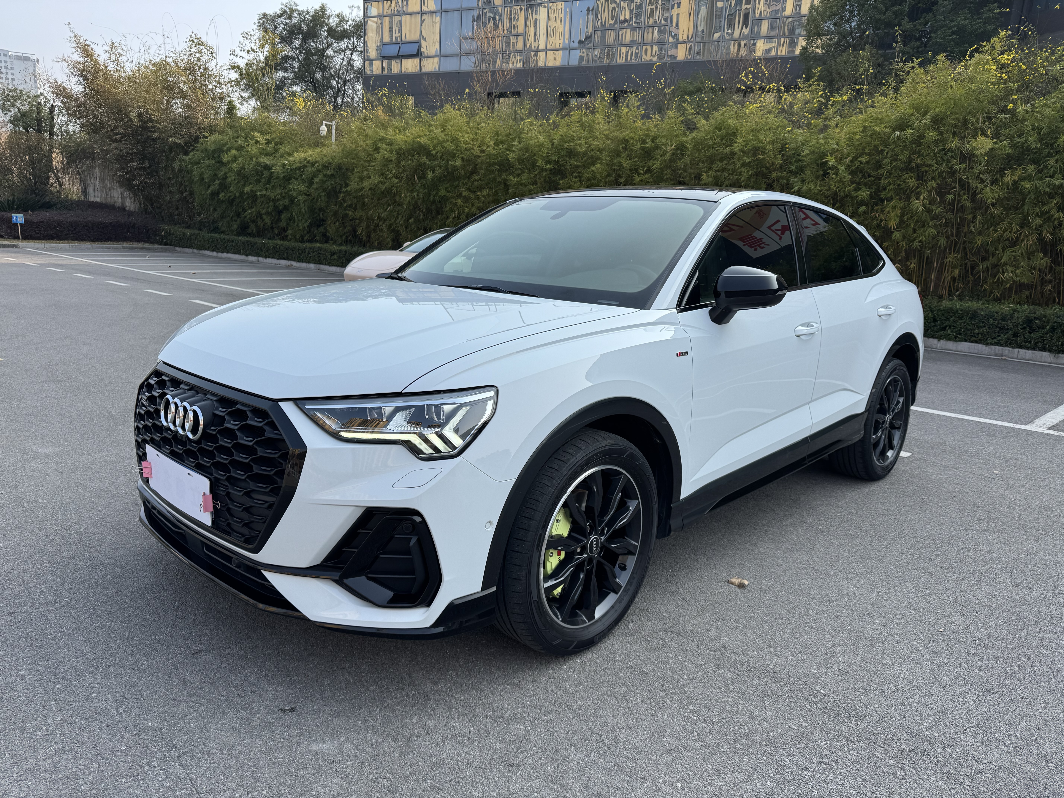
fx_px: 738
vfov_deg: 56.8
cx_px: 532
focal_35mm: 24
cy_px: 399
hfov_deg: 71.6
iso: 80
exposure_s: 1/2105
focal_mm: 6.76
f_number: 1.78
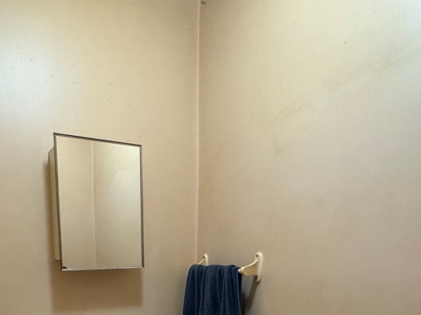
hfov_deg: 55.2
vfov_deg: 38.3
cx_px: 185
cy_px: 312
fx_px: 401
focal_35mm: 33
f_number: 2.2
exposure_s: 1/60
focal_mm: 2.22
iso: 800
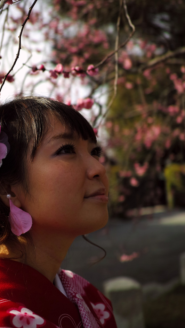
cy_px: 166
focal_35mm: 51
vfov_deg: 40.6
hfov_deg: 23.5
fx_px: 445
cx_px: 95
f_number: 2.8
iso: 100
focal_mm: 30
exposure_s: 1/1000
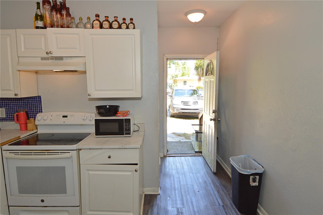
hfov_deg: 90.1
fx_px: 161
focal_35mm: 18
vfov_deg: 67.3
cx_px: 162
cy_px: 108
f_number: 5
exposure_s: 1/100
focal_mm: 12
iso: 400
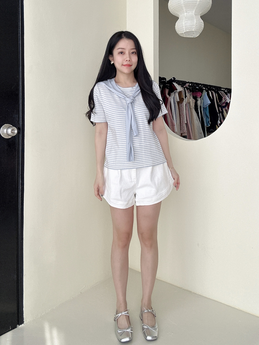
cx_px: 130
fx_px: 230
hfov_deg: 58.9
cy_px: 172
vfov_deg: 73.9
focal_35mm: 23
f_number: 1.9
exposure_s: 1/121
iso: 80
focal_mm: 2.69
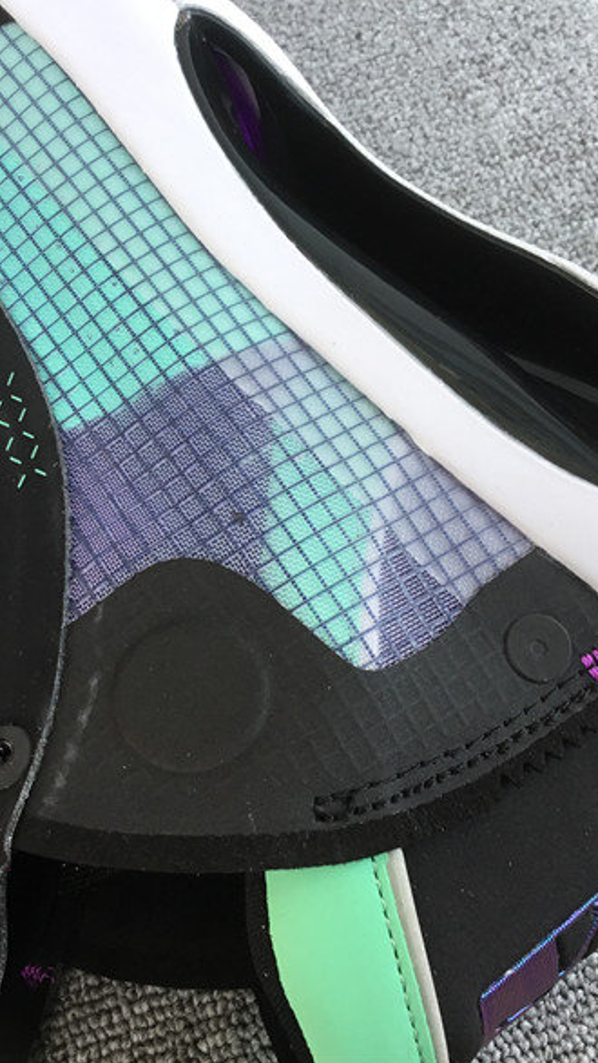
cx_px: 232
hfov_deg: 25.9
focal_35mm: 46
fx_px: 1297
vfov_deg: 44.6
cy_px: 523
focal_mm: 3.3
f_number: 2.4
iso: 25
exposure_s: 1/116
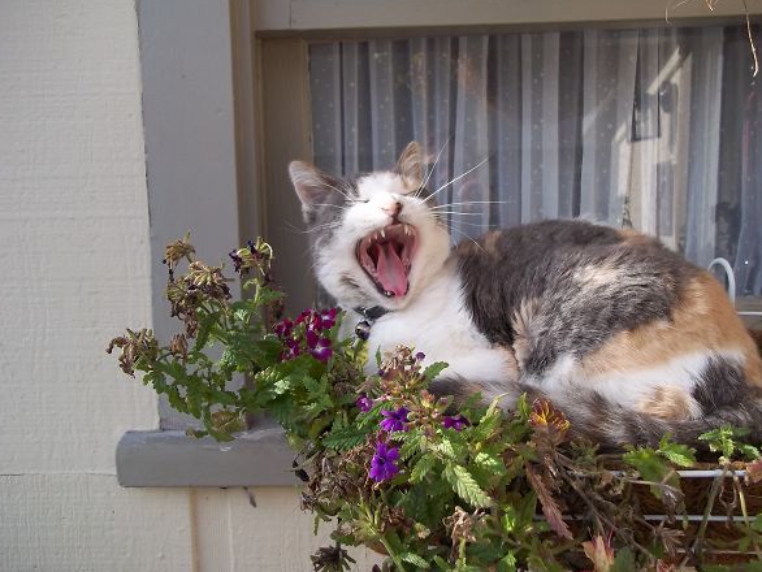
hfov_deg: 55.3
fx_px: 727
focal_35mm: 33
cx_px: 383
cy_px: 291
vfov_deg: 43.0
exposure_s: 1/400
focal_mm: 5.7
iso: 80
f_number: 2.9
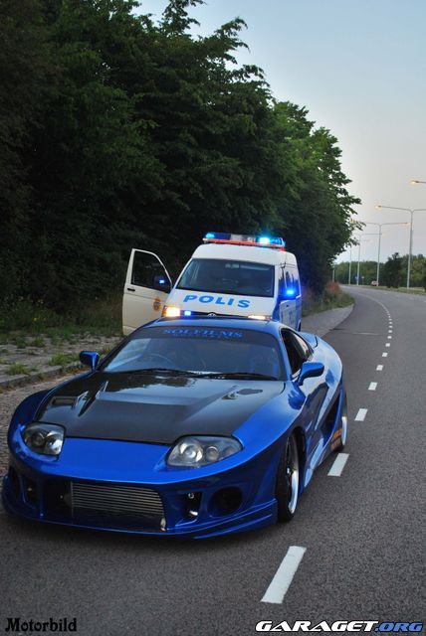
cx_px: 213
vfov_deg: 38.8
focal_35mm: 51
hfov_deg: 26.5
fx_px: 903
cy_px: 318
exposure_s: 1/30
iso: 220
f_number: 5
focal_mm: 34
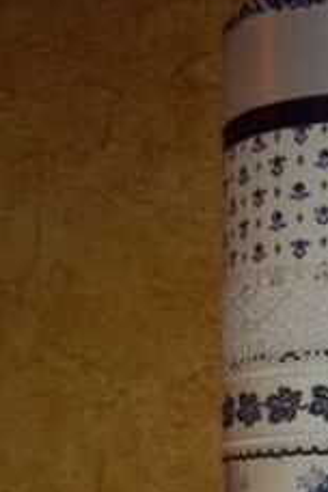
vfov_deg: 17.5
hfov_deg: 12.0
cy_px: 604
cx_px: 412
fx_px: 1517
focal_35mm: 111
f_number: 2.8
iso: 400
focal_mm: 7.9
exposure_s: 1/40
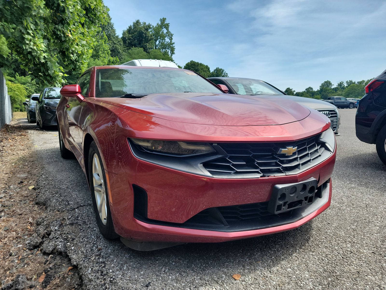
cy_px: 145
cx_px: 193
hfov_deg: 71.6
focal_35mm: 24
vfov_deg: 56.8
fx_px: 268
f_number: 1.8
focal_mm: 6.7
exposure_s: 1/549
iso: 50
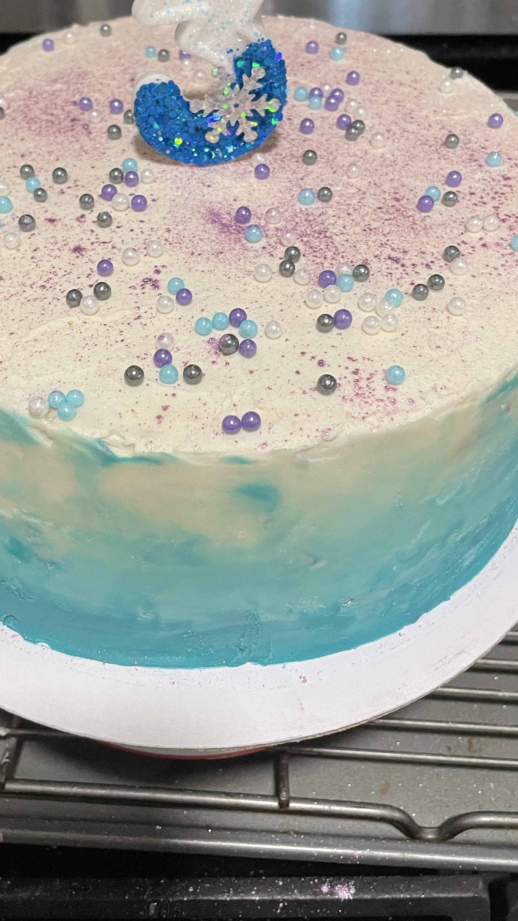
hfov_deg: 30.4
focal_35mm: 39
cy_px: 294
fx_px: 952
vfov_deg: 50.5
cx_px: 223
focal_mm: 4.2
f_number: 1.6
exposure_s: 1/60
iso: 250
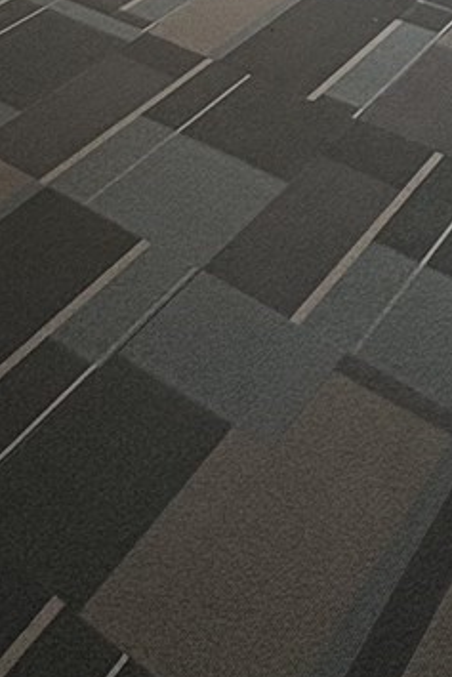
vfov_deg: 22.2
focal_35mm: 63
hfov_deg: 21.5
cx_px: 164
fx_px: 1185
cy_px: -486
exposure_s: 1/197
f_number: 2.2
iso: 64
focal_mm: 2.22
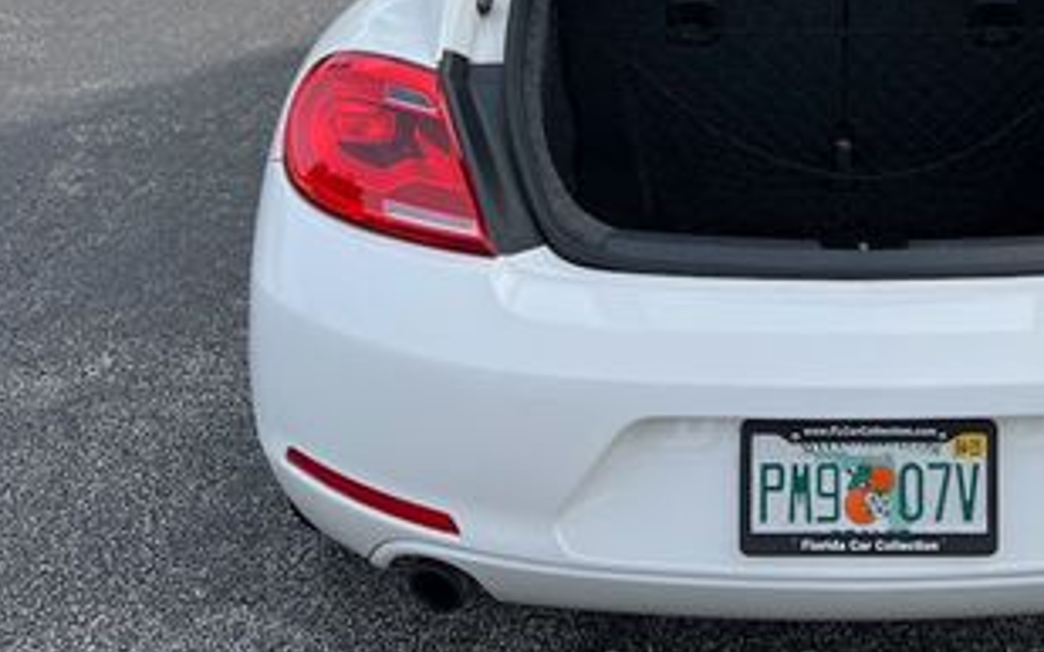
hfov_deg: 34.6
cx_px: 828
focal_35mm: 57
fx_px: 1621
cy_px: -71
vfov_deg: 21.5
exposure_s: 1/1511
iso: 50
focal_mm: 5.7
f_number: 1.5
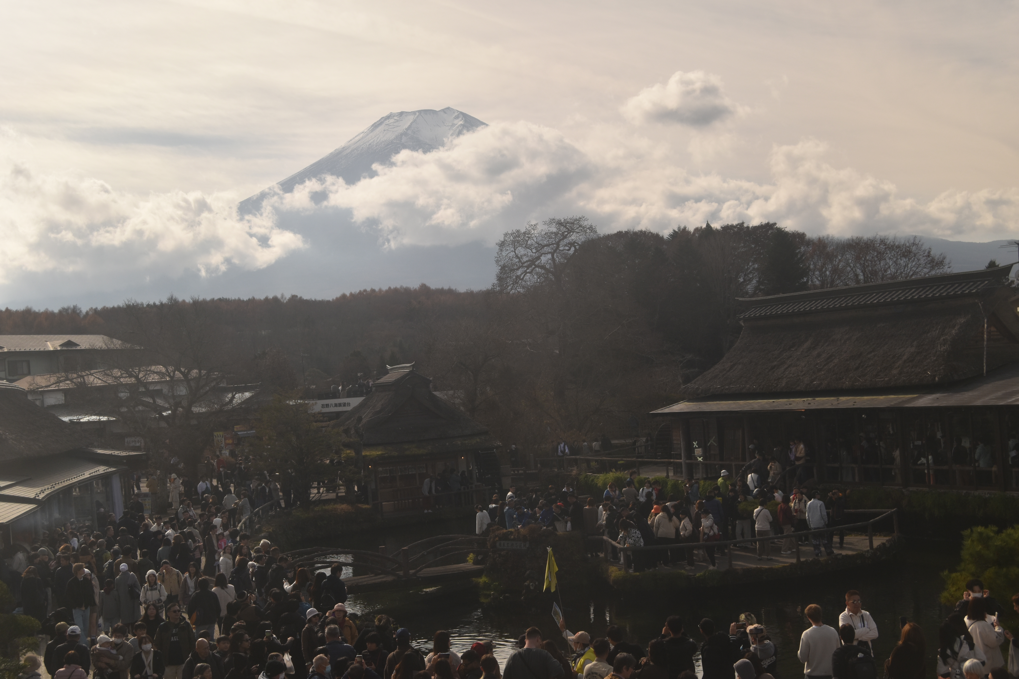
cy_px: 340
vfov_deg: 28.9
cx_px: 510
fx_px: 1316
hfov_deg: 42.3
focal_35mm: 46
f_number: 8
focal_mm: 31
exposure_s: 1/250
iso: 200
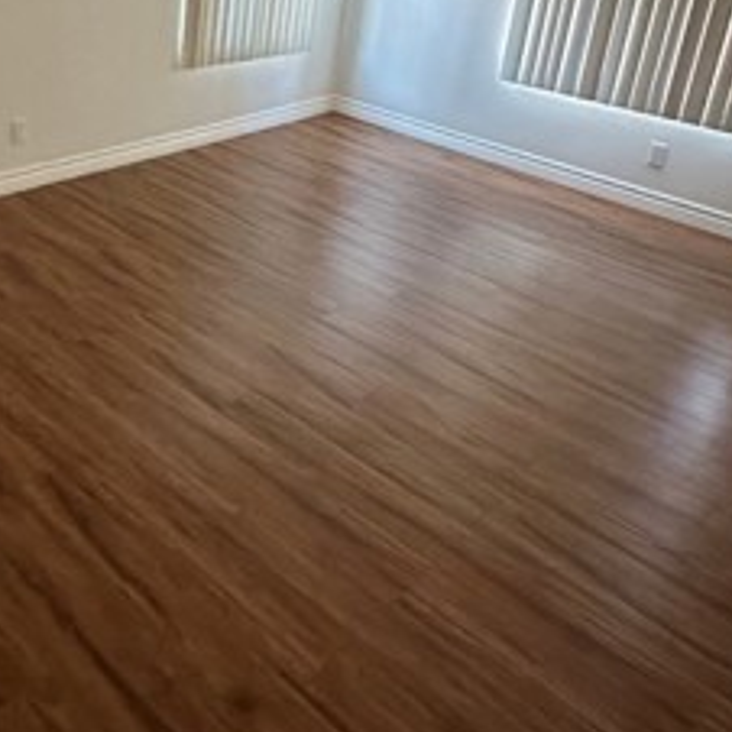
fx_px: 837
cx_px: 155
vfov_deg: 44.6
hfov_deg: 45.1
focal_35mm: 35
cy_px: 133
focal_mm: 2.22
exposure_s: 1/60
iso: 1000
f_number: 2.2
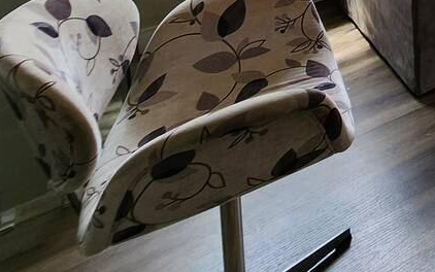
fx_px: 557
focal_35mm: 47
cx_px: 722
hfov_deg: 25.1
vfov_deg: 18.2
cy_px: -274
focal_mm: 2.2
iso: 50
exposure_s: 1/120
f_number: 2.2
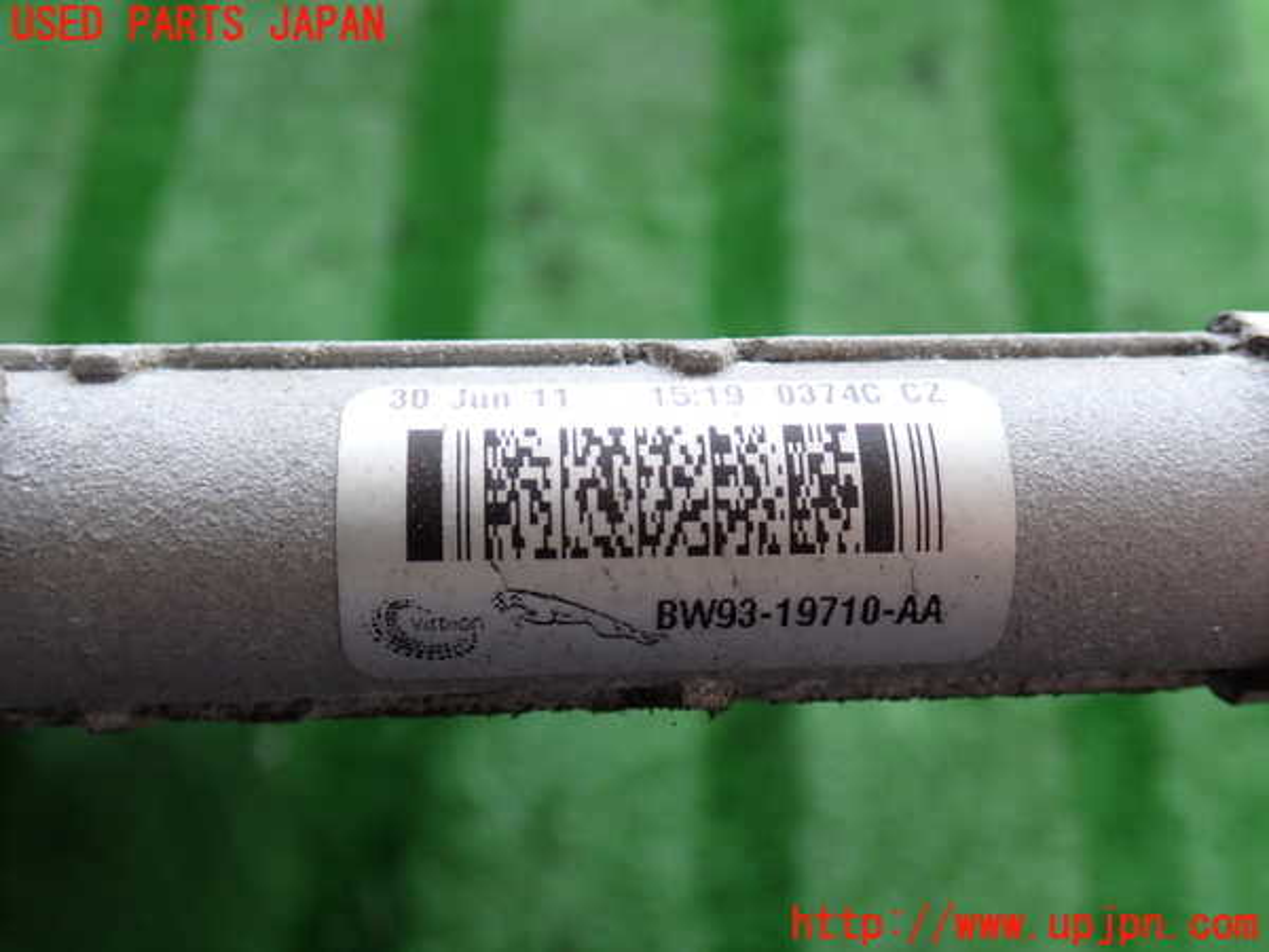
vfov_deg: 37.7
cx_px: 634
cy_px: 476
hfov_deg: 49.0
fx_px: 1393
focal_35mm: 38
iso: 125
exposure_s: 1/80
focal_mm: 6.83
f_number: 2.7
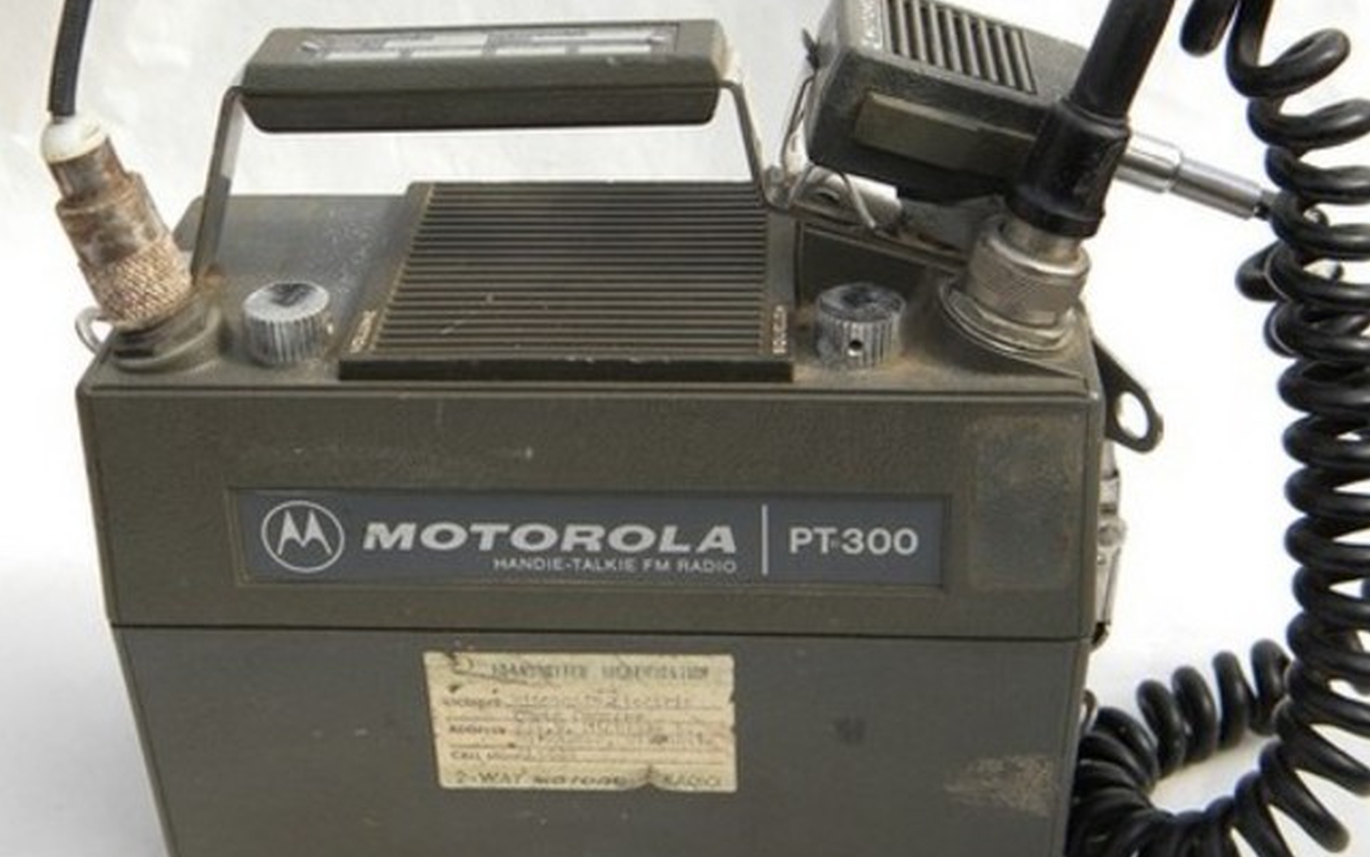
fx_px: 1867
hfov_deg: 40.3
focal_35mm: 50
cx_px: 685
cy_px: 395
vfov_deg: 25.8
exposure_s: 1/382
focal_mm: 8.6
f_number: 3.9
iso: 80
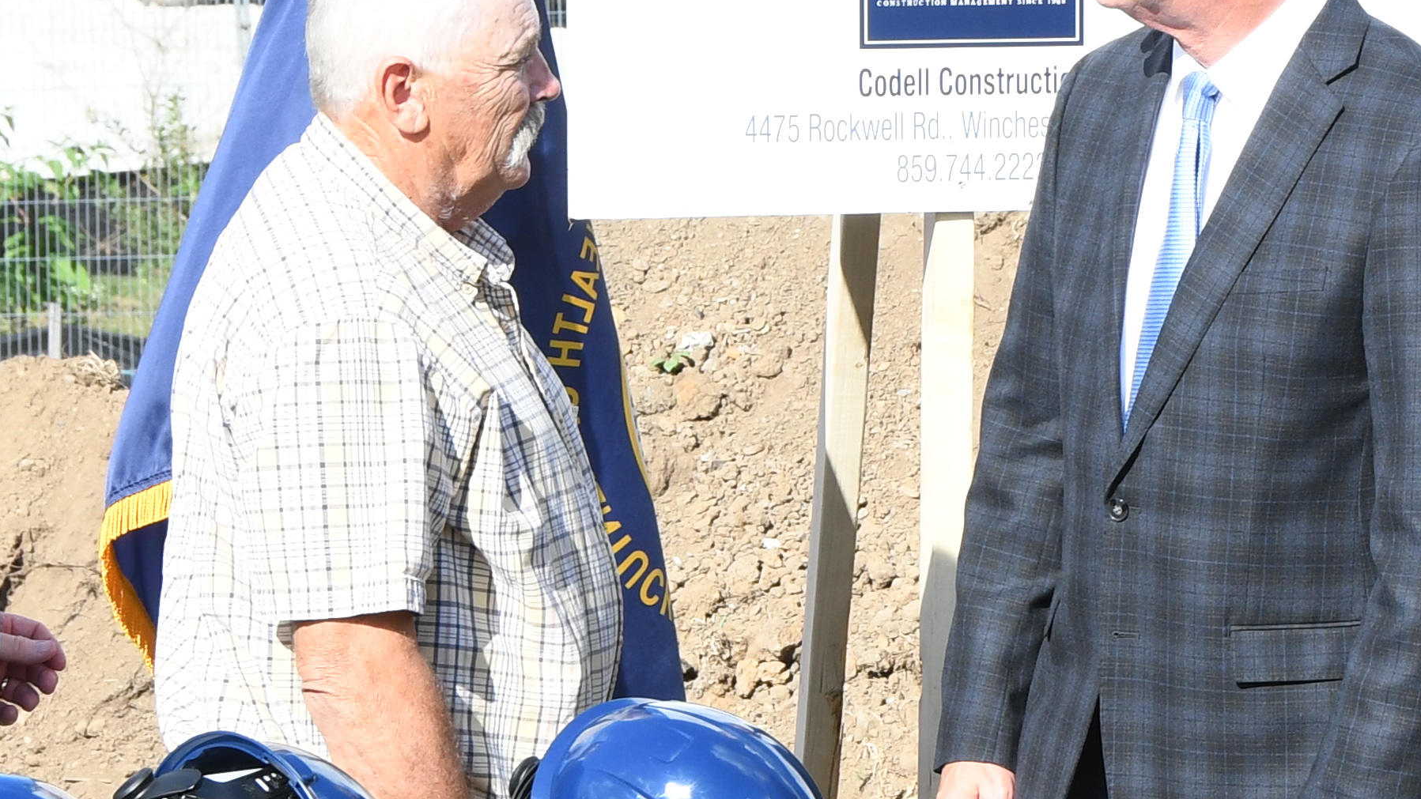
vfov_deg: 5.4
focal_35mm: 224
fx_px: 8441
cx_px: 1467
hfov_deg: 9.5
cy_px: 142
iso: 320
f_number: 8
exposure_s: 1/400
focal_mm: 46
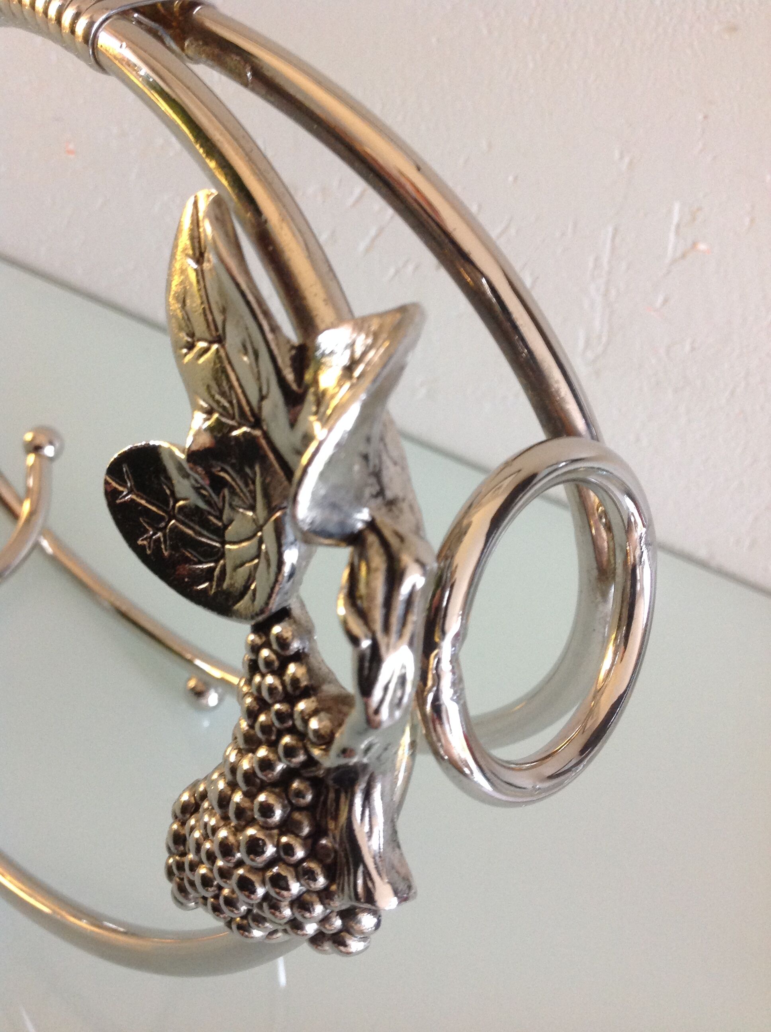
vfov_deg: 52.7
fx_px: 1042
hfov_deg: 40.6
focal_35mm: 35
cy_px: 516
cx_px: 386
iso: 200
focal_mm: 4.28
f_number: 2.4
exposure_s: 1/15
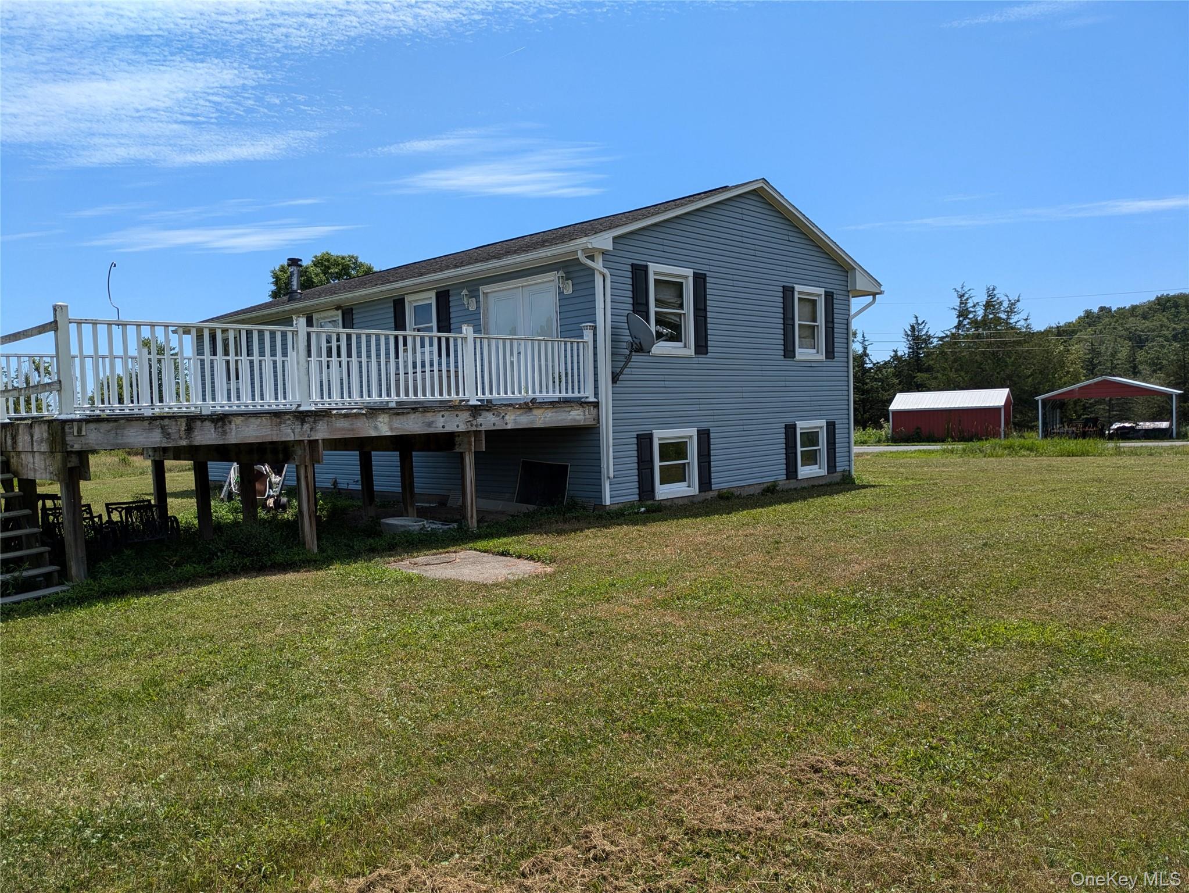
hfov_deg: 69.4
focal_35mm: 25
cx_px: 594
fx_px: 859
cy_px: 446
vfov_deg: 54.9
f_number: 1.89
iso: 53
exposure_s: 1/2222
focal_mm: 5.43
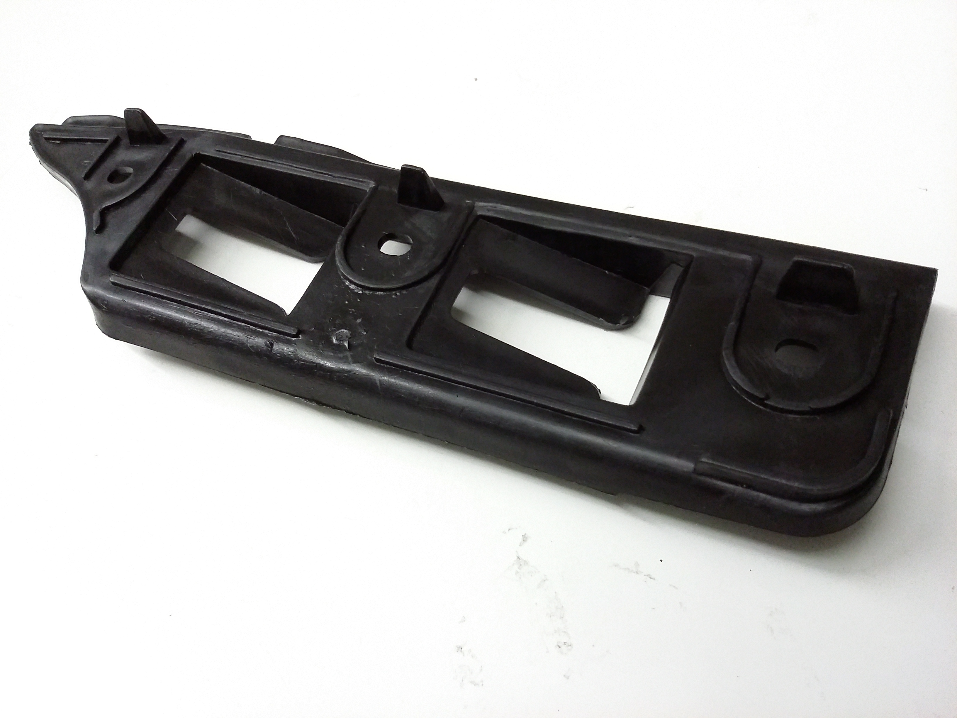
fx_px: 885
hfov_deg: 56.8
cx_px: 478
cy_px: 359
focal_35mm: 32
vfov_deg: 44.2
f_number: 2.4
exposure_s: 1/15
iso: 320
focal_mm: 3.4
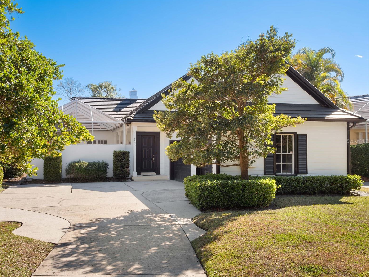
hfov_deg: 47.9
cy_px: 141
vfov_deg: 36.8
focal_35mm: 39
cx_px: 180
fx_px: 416
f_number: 7.1
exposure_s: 1/100
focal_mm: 19
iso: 200
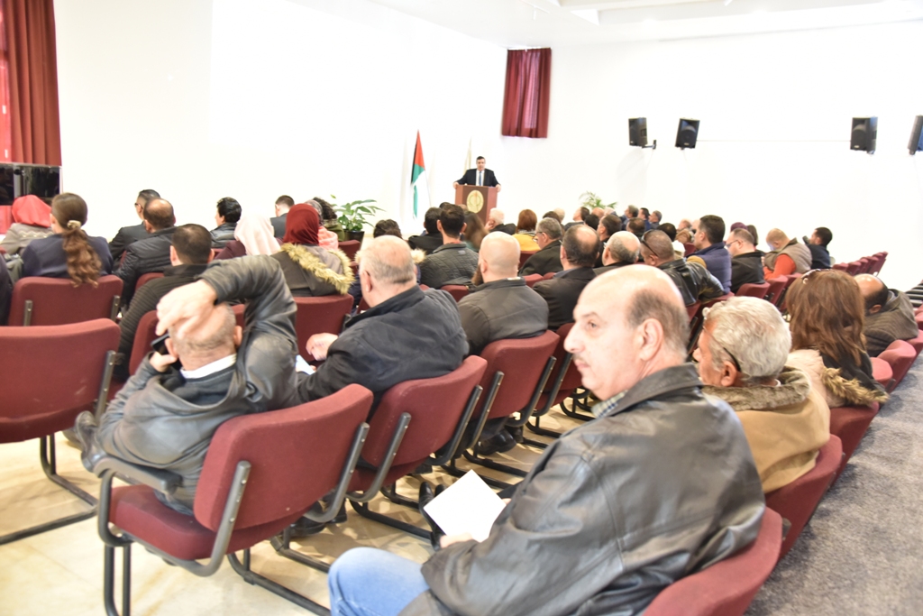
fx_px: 769
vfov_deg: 43.6
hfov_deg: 61.9
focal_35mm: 30
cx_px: 462
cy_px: 308
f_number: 4
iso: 2000
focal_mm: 30
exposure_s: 1/13
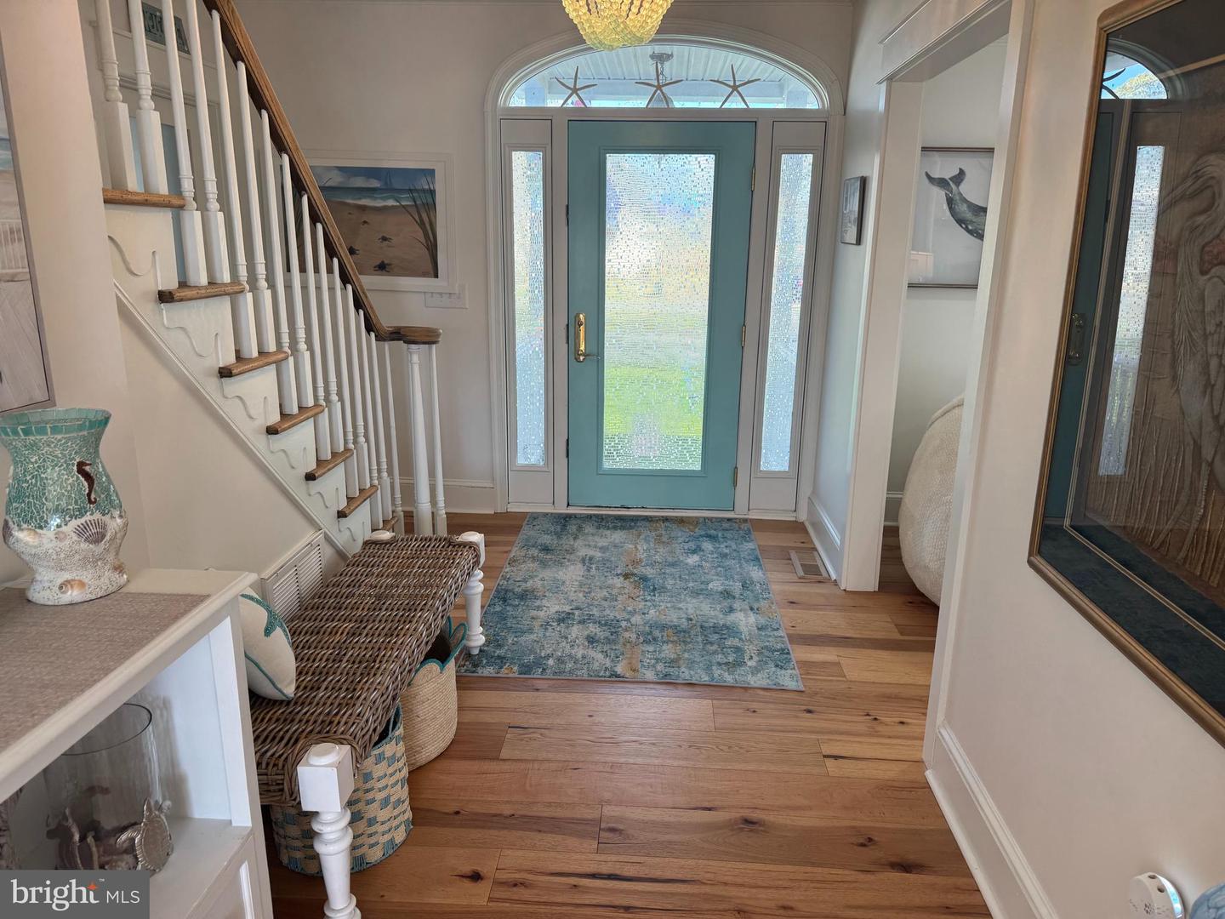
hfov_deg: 71.6
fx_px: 849
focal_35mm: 24
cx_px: 612
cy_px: 460
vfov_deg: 56.8
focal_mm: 6.76
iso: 64
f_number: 1.78
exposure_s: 1/121
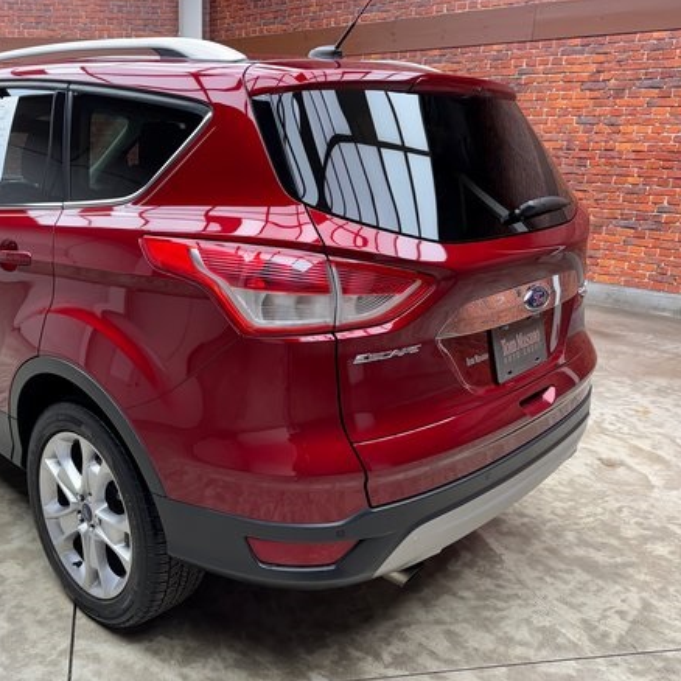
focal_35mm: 31
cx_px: 210
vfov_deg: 52.5
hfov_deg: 51.2
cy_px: 345
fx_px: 690
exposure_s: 1/120
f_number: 1.78
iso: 100
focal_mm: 6.76
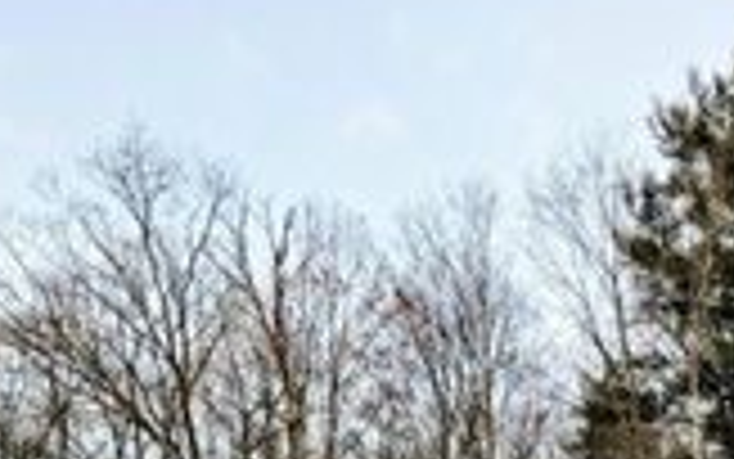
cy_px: 783
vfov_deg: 14.9
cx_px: 671
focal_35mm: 78
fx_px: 1561
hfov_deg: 25.6
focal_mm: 6.9
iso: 25
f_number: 1.68
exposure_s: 1/304
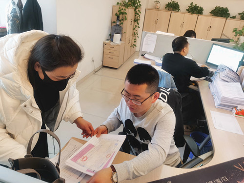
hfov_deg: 65.3
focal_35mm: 27
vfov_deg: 51.4
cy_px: 92
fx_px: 190
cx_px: 122
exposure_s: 1/50
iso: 200
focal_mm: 5.56
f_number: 1.6
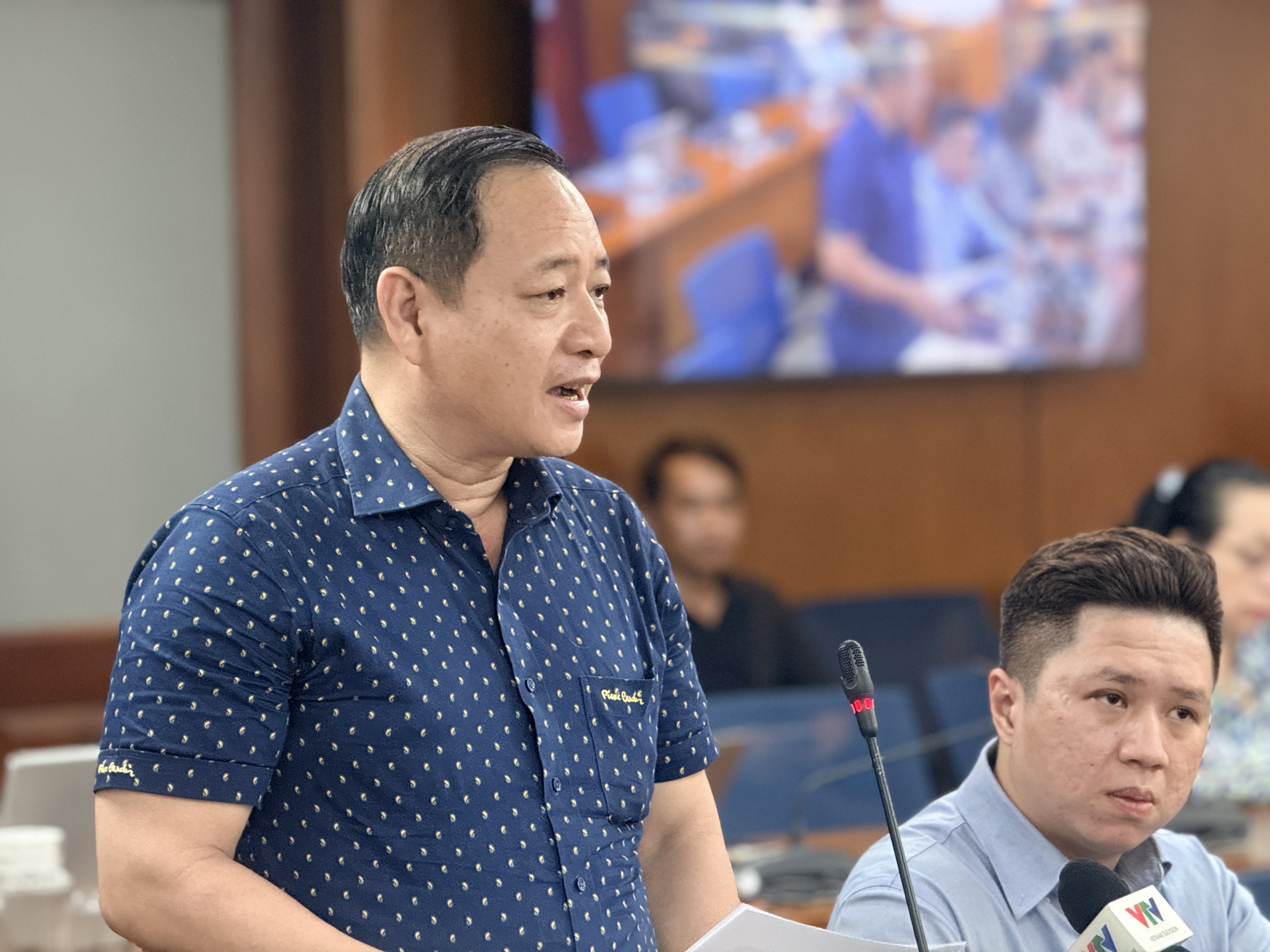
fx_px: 4403
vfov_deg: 12.3
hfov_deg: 16.4
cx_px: 635
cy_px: 476
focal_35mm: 120
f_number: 2.8
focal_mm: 15.66
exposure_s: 1/100
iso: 500
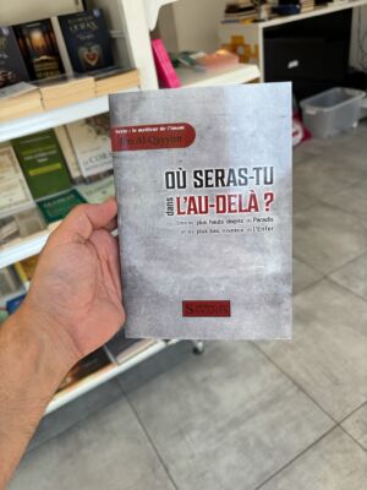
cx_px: 184
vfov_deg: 67.3
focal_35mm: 26
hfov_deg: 53.1
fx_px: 368
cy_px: 245
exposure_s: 1/257
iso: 40
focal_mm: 5.96
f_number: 1.6
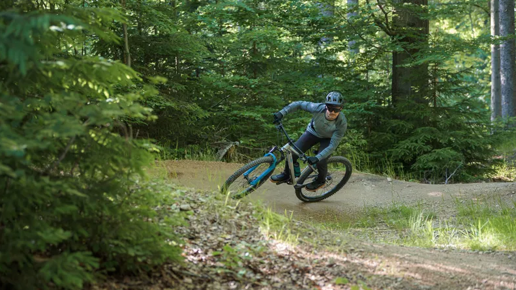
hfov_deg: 19.8
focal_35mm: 108
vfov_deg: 11.2
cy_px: 138
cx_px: 258
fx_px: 1478
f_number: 2.8
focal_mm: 102
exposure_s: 1/1600
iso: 5000
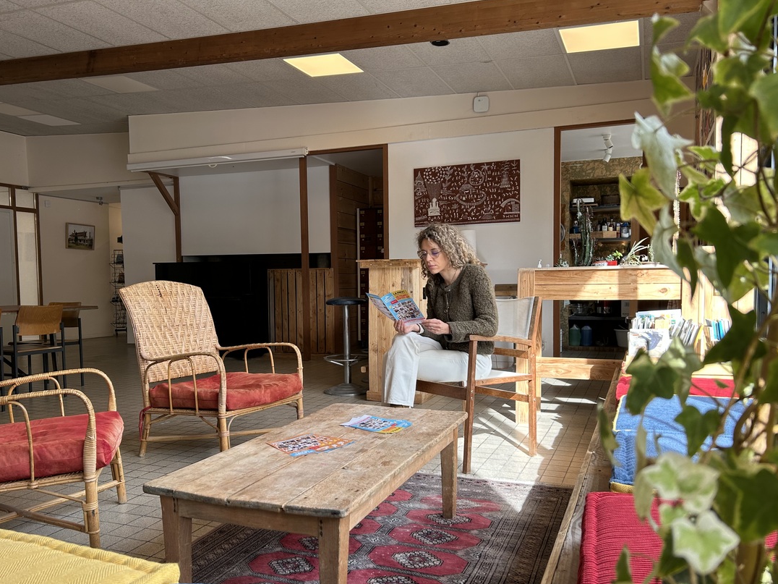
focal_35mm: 29
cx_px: 369
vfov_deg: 48.2
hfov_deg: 61.6
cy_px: 321
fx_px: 652
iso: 40
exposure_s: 1/174
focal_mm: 5.7
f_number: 1.5
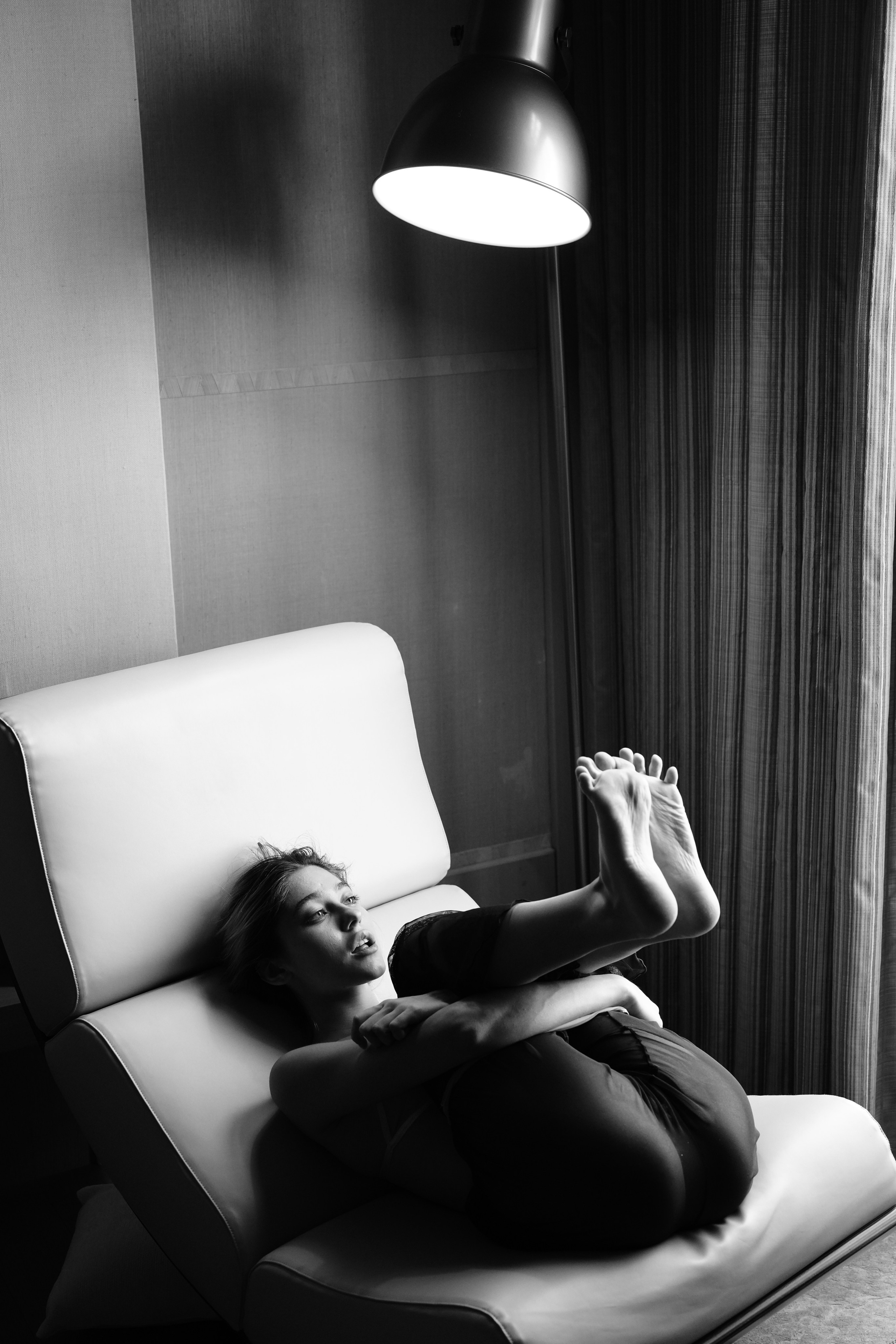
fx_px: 1867
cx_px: 448
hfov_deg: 27.0
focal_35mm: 50
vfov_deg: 39.6
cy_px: 672
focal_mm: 50
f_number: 3.5
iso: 2000
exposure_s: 1/100
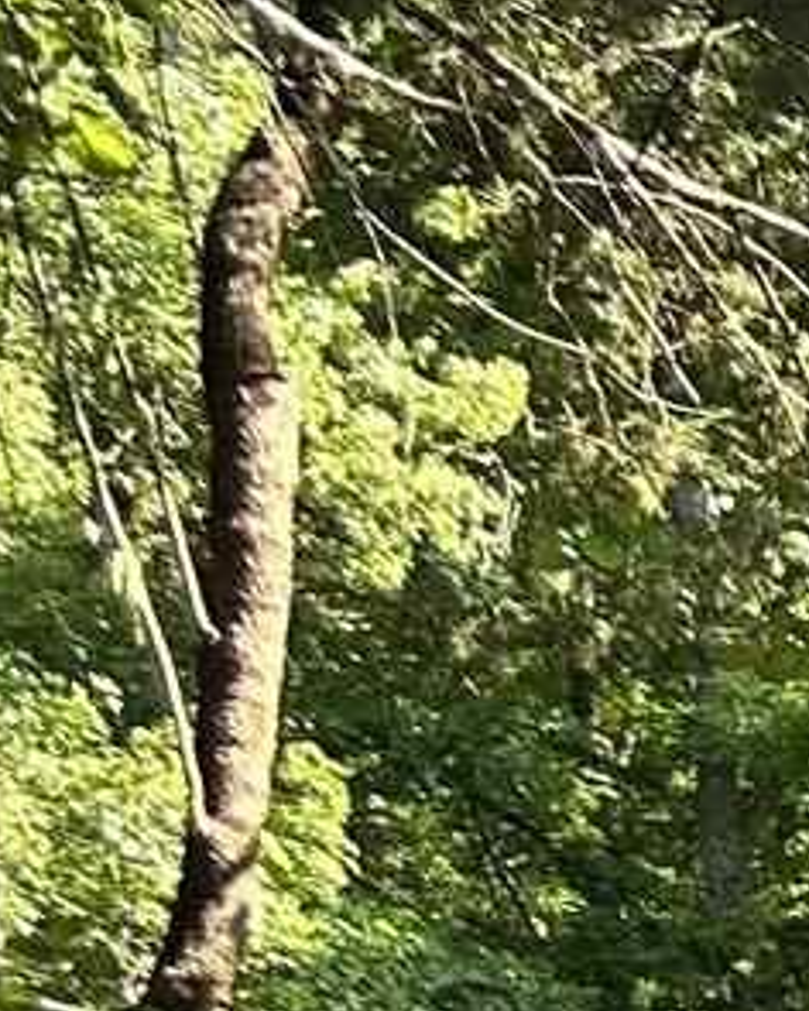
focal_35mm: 198
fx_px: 5926
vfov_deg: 8.8
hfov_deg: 6.7
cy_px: 2509
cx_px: 2866
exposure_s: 1/336
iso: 50
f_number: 1.5
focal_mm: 5.7
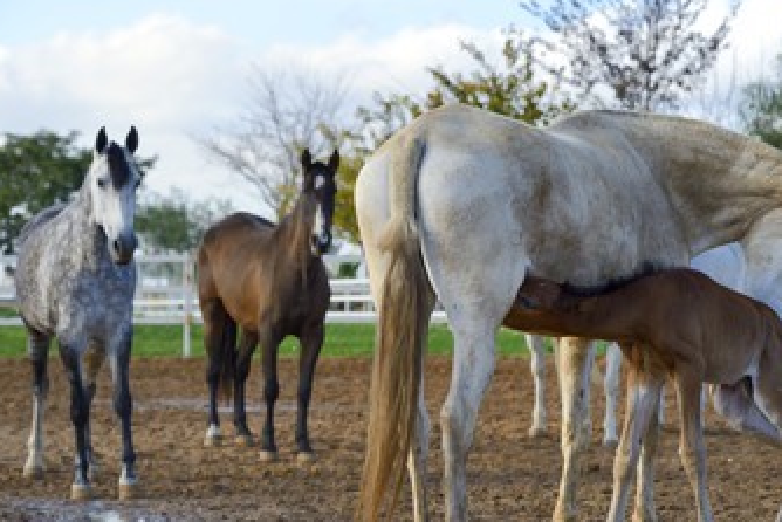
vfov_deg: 10.4
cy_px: 325
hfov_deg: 15.5
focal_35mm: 132
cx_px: 471
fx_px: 2868
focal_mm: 105
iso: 200
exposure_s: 1/320
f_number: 7.1
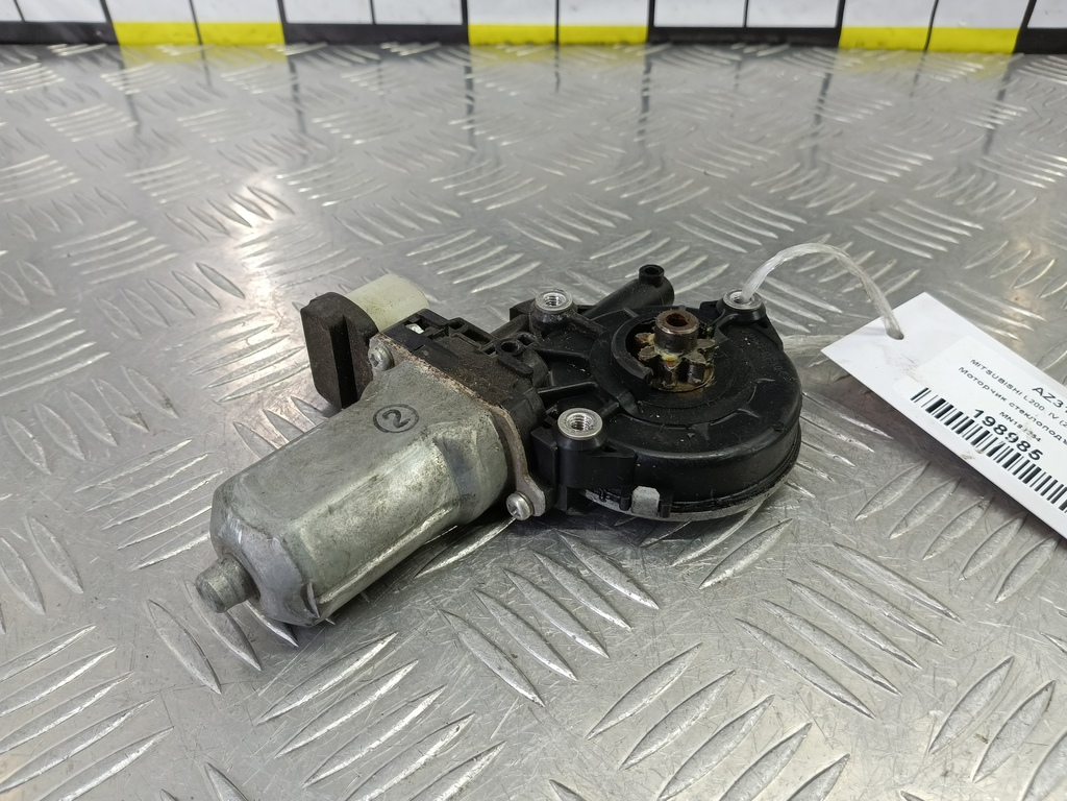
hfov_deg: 73.9
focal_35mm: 23
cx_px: 534
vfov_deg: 58.9
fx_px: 709
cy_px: 400
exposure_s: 1/50
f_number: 1.6
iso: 141
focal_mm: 4.11
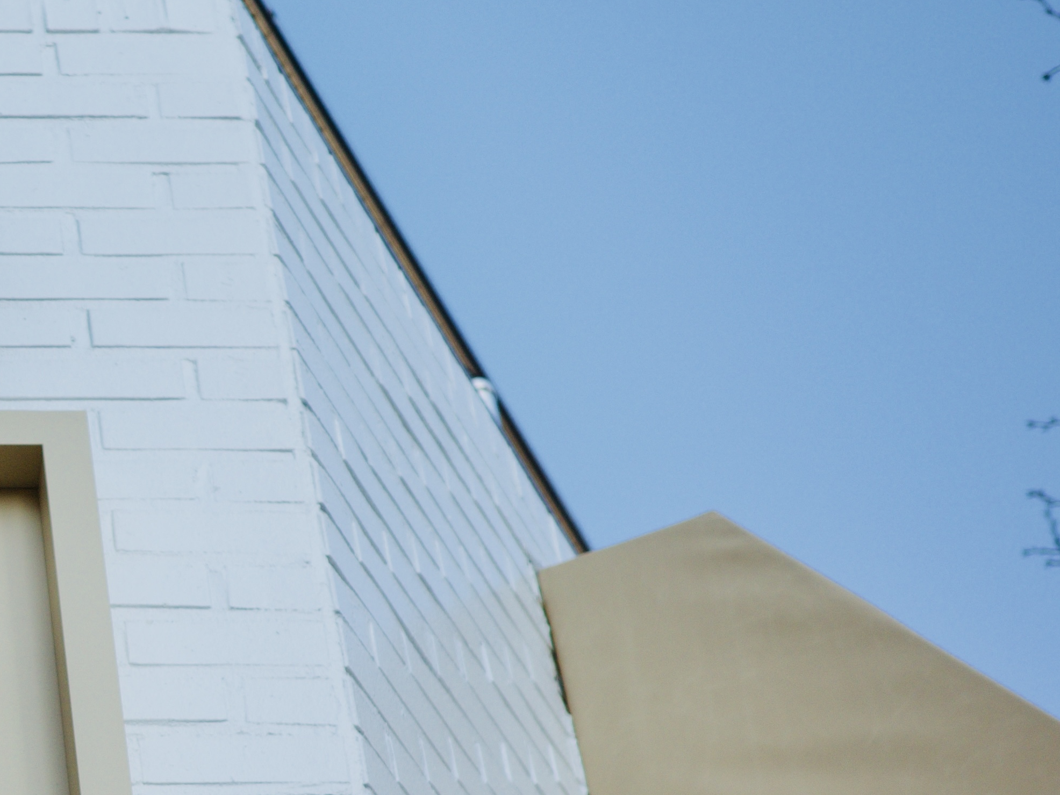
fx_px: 3583
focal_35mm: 117
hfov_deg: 16.0
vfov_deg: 12.6
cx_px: -277
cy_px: 686
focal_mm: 26
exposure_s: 1/1000
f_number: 2.8
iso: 200
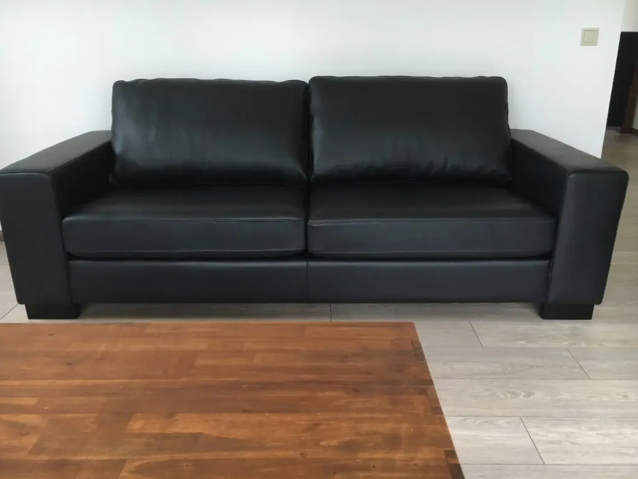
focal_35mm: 30
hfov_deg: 60.0
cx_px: 317
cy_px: 232
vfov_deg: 46.8
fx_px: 553
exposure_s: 1/33
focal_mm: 4.15
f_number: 2.2
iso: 125
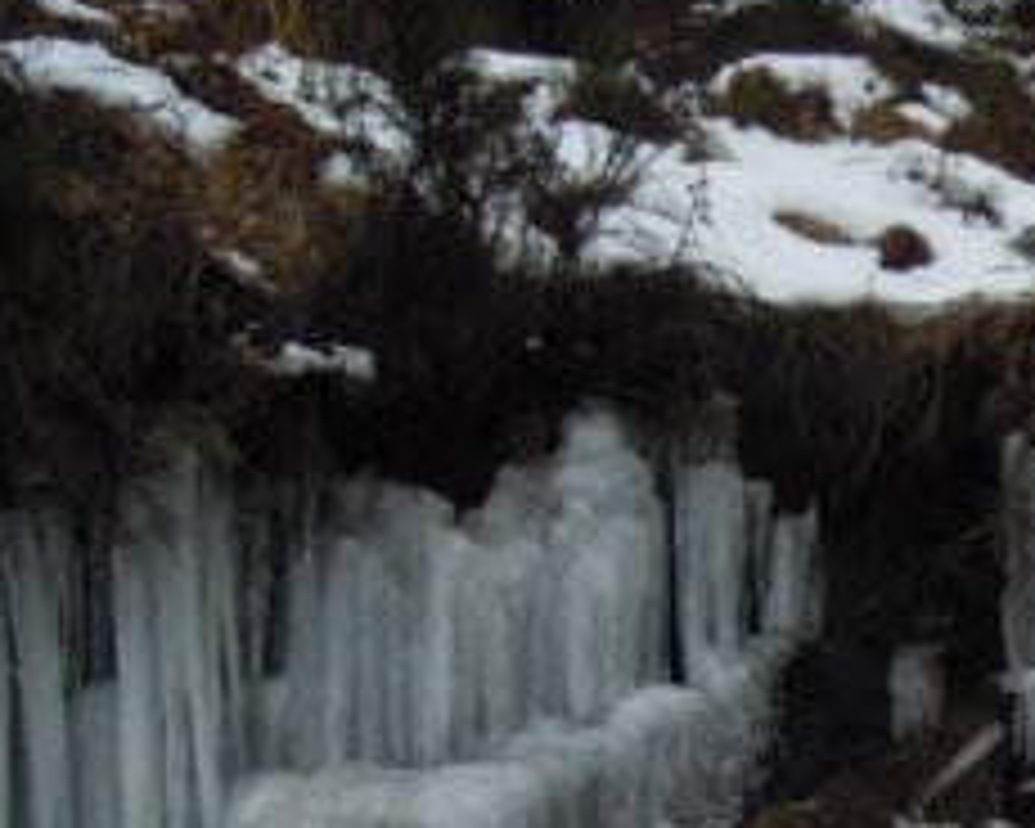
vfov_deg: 15.1
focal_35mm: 95
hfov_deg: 18.8
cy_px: 1210
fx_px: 2910
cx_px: 1318
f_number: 2.7
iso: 100
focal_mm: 5
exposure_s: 1/100
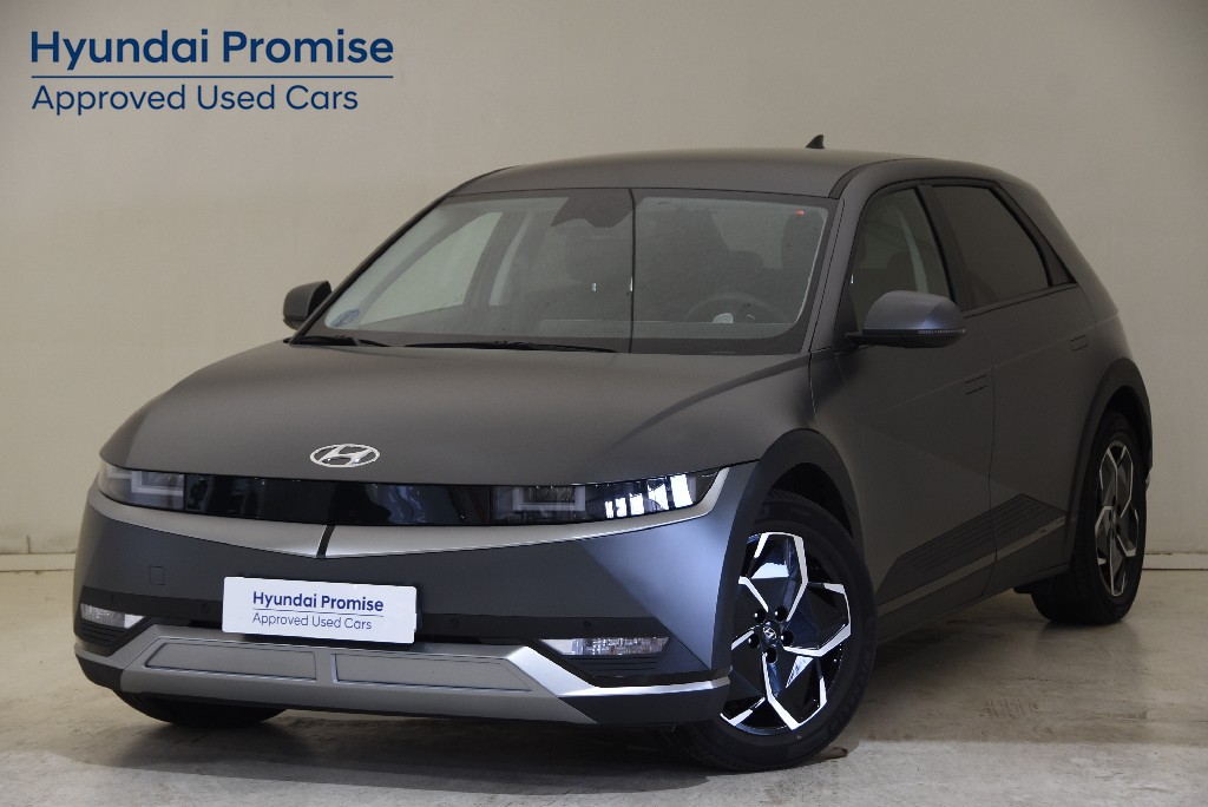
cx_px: 604
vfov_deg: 14.1
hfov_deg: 20.9
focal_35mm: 98
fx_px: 3273
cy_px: 404
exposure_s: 1/15
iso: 400
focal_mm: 65
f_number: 5
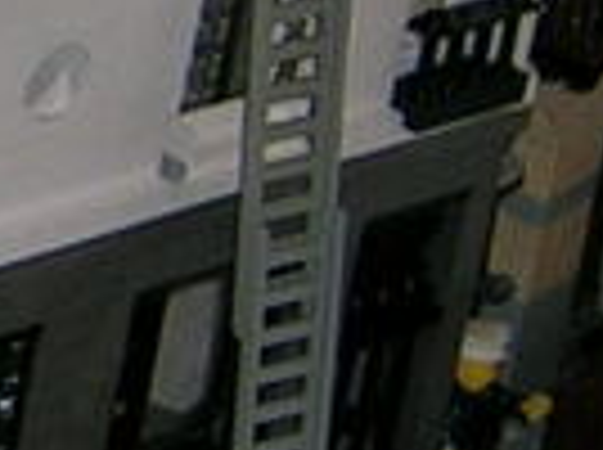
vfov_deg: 5.5
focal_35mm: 268
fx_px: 4660
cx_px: -918
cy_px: -54
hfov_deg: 6.9
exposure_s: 1/60.1
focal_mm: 5.4
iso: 50
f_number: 2.8
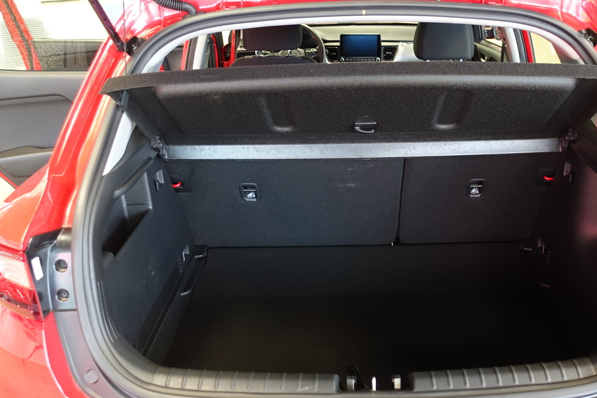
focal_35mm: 33
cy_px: 187
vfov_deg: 39.9
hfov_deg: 56.8
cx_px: 356
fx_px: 547
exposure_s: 1/30
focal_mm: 8.8
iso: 640
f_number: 1.8
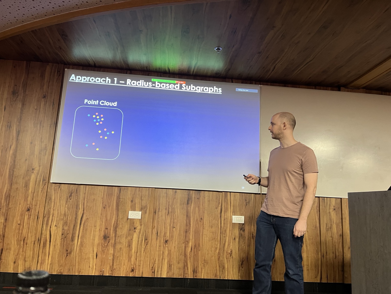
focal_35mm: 26
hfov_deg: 67.3
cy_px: 147
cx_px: 196
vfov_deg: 53.1
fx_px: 294
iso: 250
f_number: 1.6
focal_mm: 5.1
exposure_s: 1/50
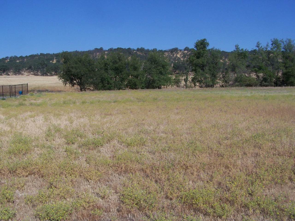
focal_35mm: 38
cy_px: 110
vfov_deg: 37.7
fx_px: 324
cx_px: 148
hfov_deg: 49.0
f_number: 5.6
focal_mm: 6.3
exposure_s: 1/800
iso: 80
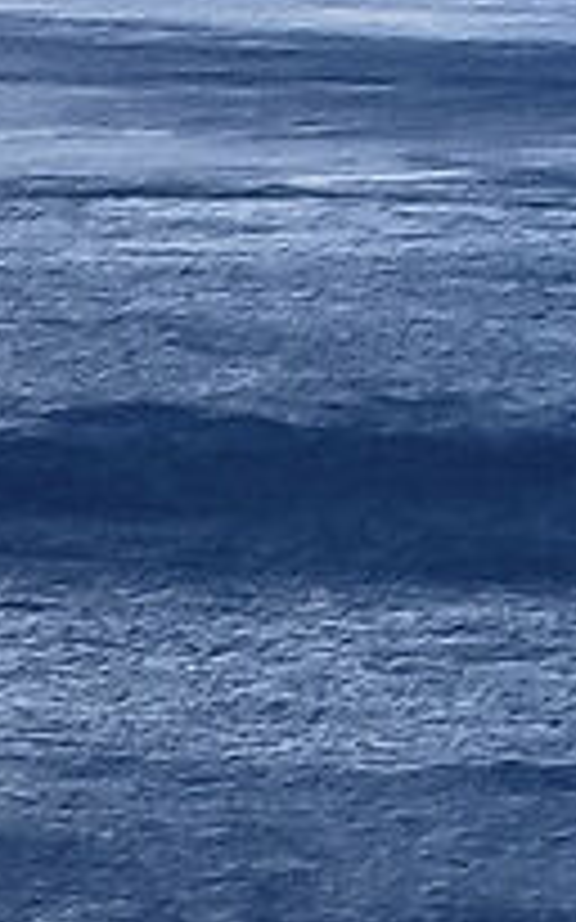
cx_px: -3816
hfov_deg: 3.3
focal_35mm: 305
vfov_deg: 6.9
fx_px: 7665
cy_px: 823
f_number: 7.1
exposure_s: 1/100
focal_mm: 17
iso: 200
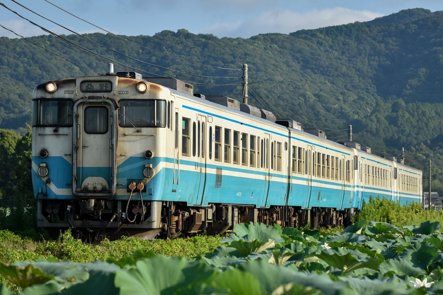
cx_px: 222
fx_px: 1846
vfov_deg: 9.1
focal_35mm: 150
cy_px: 148
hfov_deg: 13.7
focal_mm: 100
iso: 320
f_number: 5
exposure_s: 1/1250
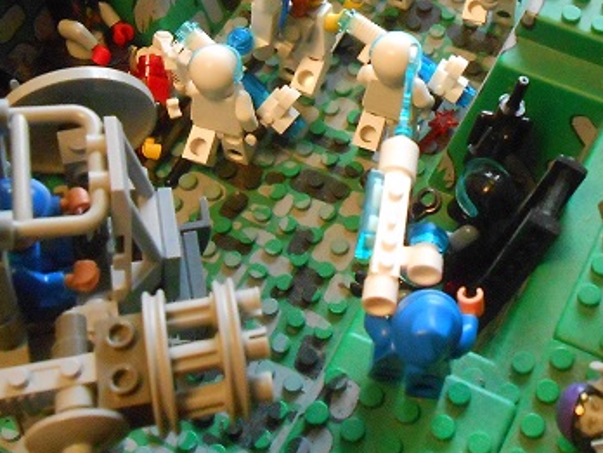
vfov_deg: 21.0
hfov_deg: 27.8
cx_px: 449
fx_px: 1202
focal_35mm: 69
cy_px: 89
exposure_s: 1/8
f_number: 3.8
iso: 800
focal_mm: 5.3
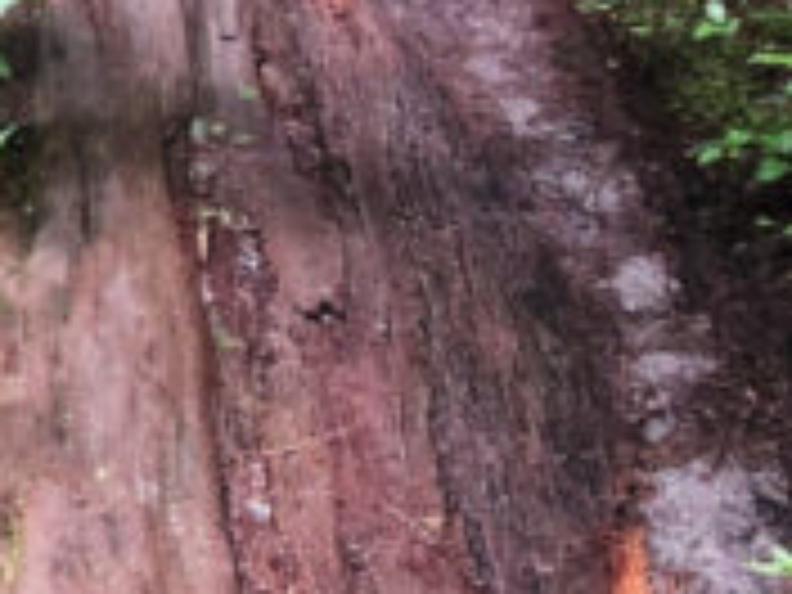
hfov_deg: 11.7
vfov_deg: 8.3
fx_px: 3729
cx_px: -333
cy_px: -837
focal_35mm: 163
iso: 50
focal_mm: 3.99
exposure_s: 1/120
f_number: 1.8
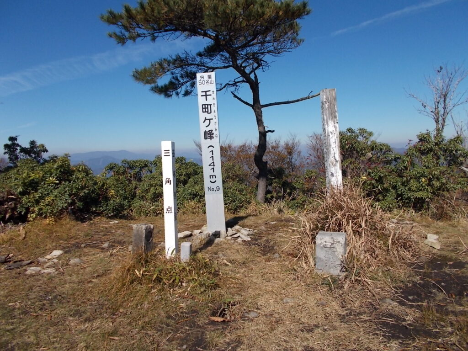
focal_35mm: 26
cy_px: 176
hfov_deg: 67.3
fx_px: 352
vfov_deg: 53.1
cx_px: 234
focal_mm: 4.6
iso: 80
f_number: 8
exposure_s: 1/250
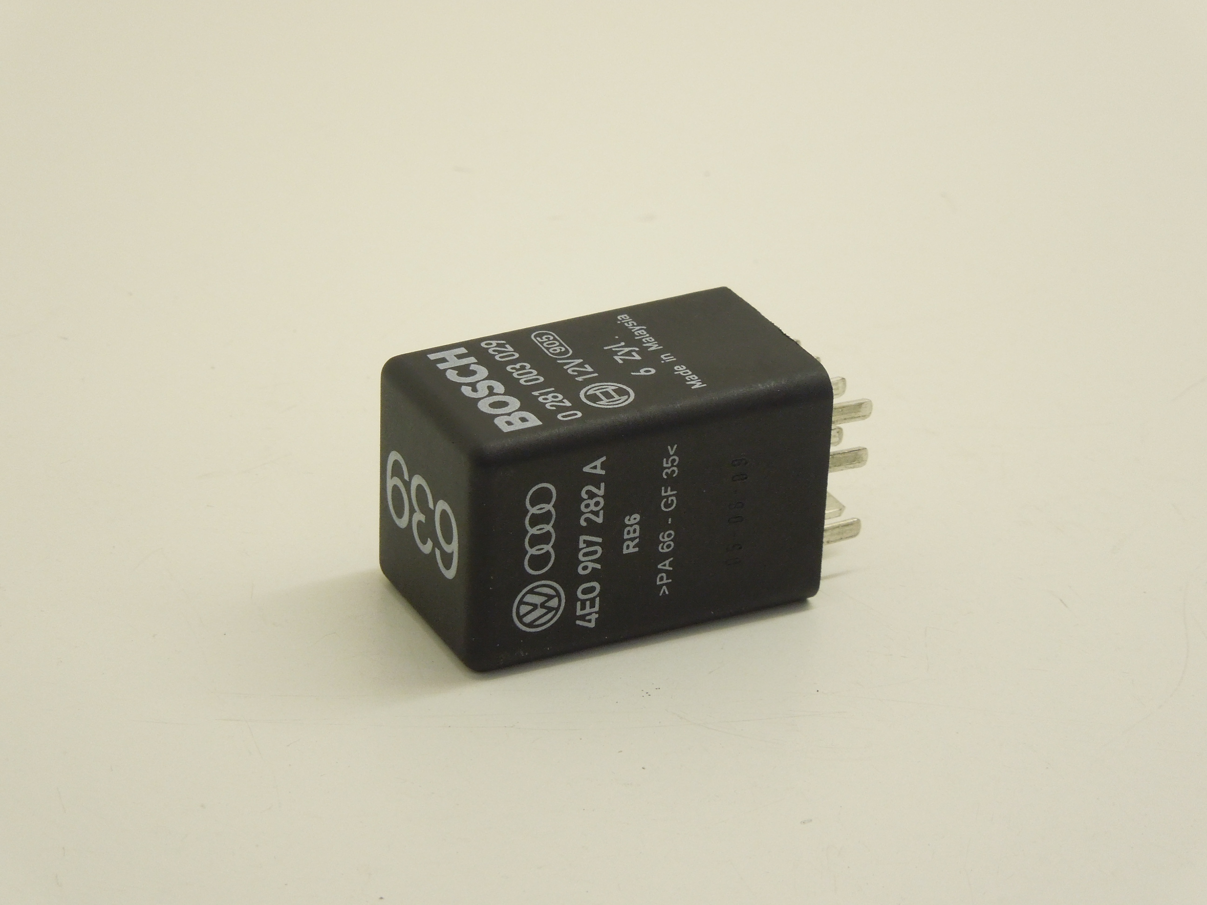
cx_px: 604
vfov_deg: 14.0
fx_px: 3696
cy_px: 452
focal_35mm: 106
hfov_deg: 18.5
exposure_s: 1/40
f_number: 4.7
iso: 400
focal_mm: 19.1
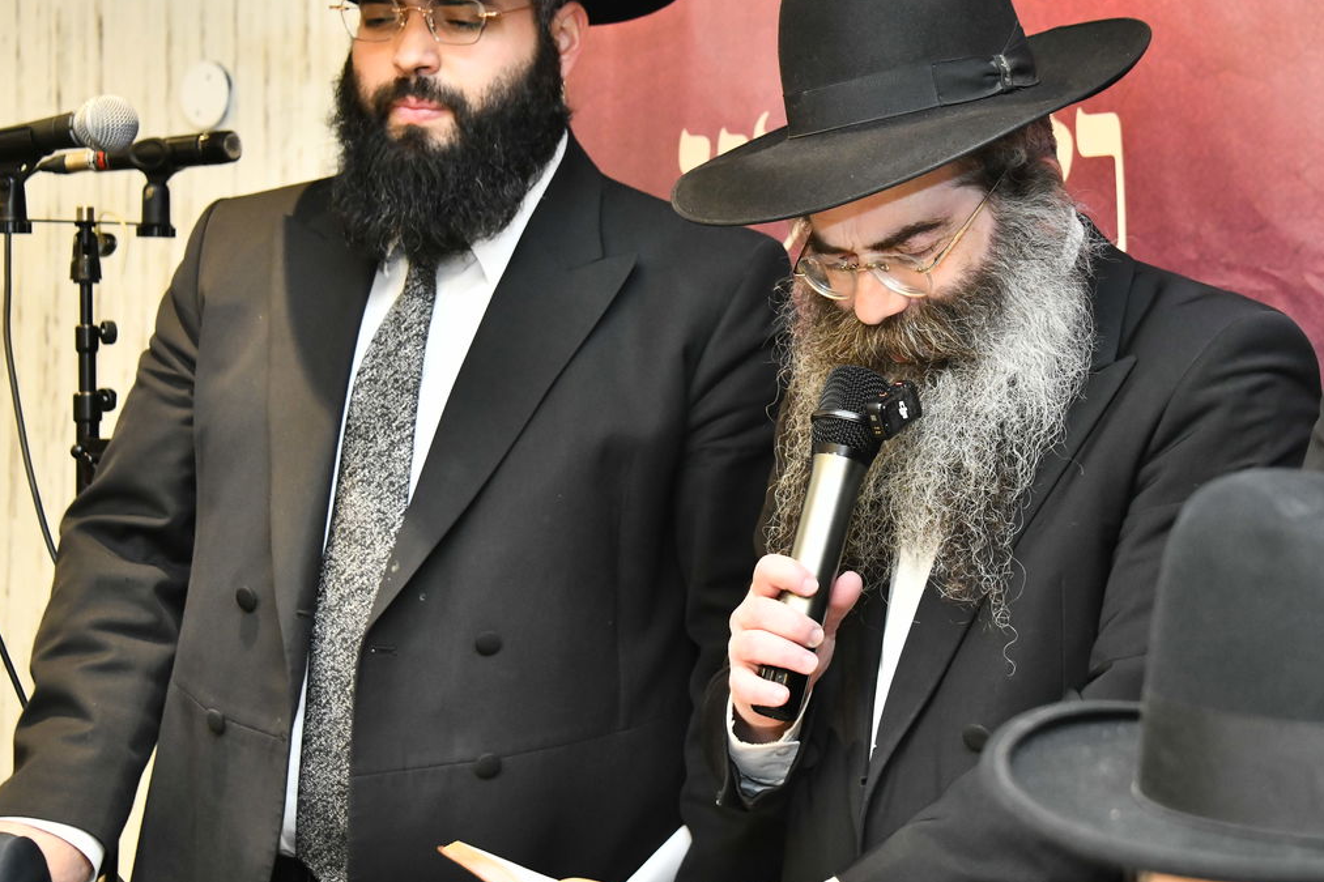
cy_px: 351
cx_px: 884
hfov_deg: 21.6
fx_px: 3456
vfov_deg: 14.5
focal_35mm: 94
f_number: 5.6
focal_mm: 68
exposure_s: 1/100
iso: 2000
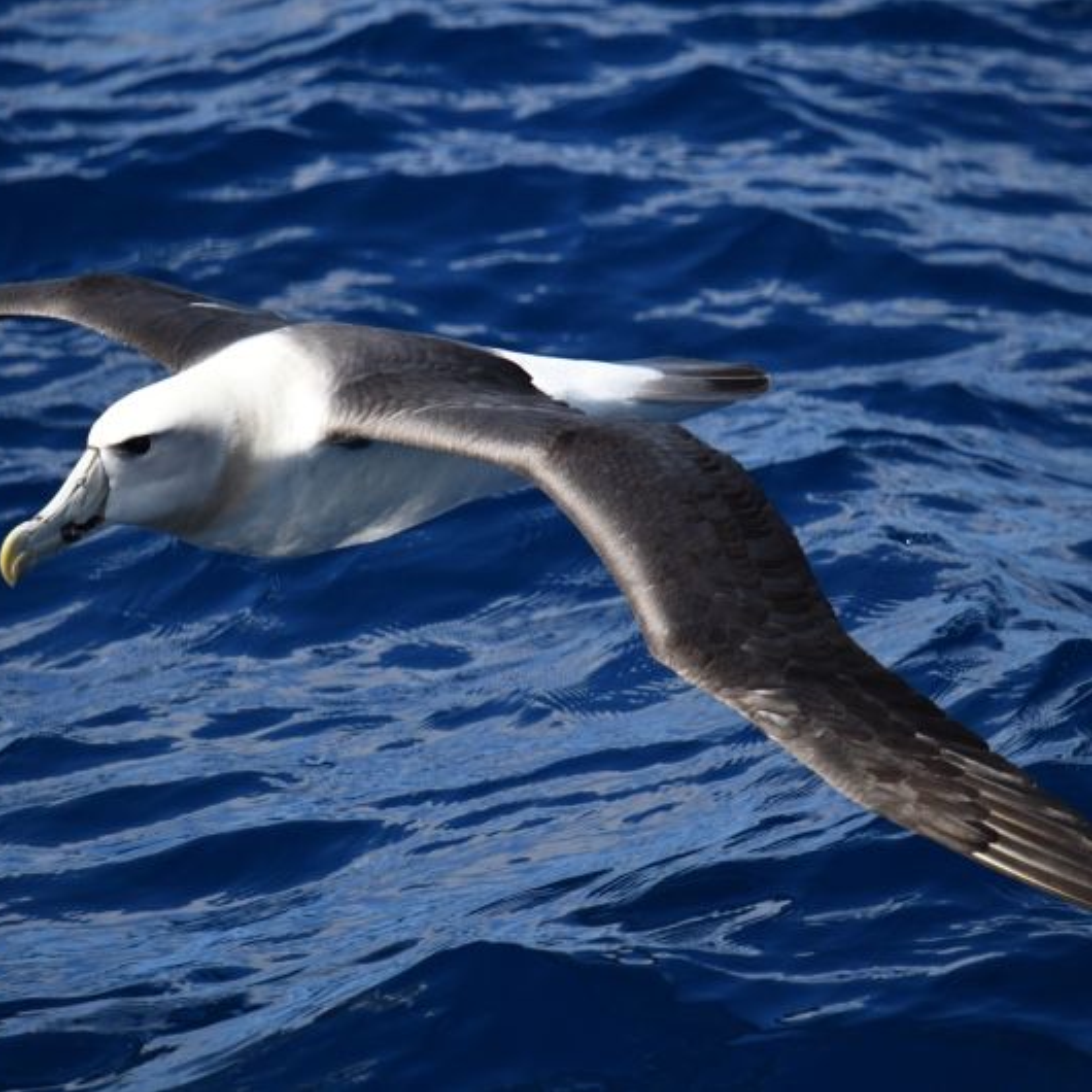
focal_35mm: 769
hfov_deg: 2.3
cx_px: 435
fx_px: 27446
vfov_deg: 2.3
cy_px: 545
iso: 1250
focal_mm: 600
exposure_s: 1/8000
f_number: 6.3
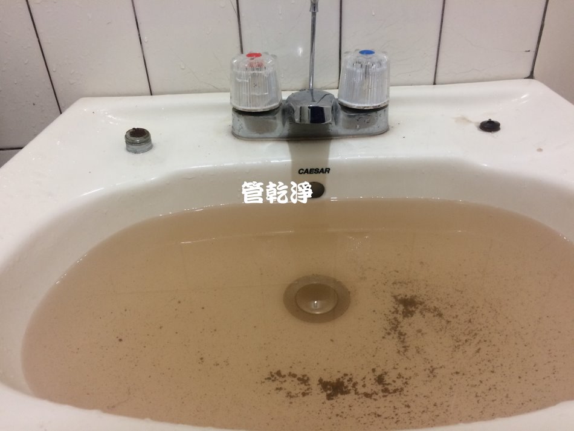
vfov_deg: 48.2
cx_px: 287
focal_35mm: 29
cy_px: 216
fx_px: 481
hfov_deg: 61.6
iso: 100
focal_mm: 4.15
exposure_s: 1/30
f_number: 2.2
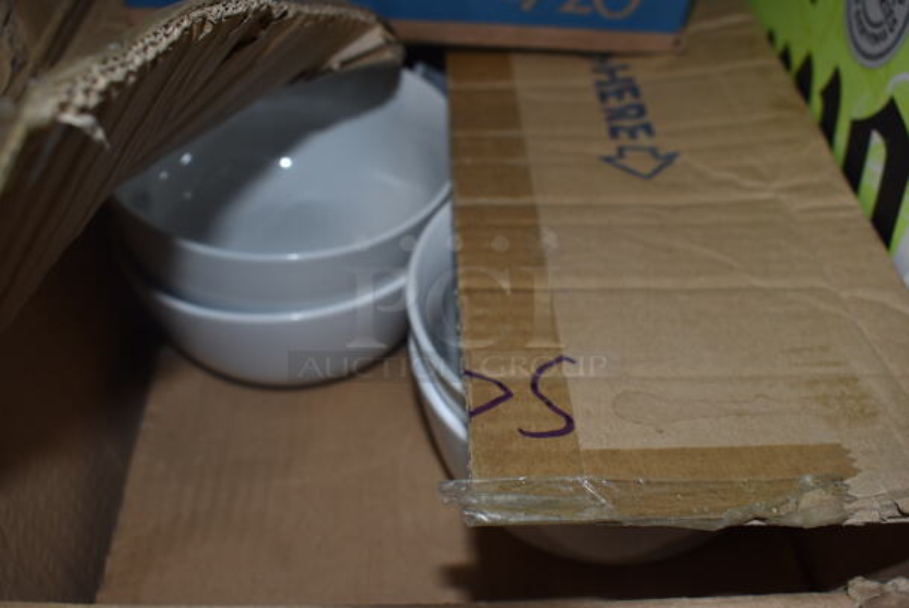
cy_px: 304
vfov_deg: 37.0
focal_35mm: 36
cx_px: 454
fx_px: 910
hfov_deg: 53.1
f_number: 5.6
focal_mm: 24
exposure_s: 1/30
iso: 200
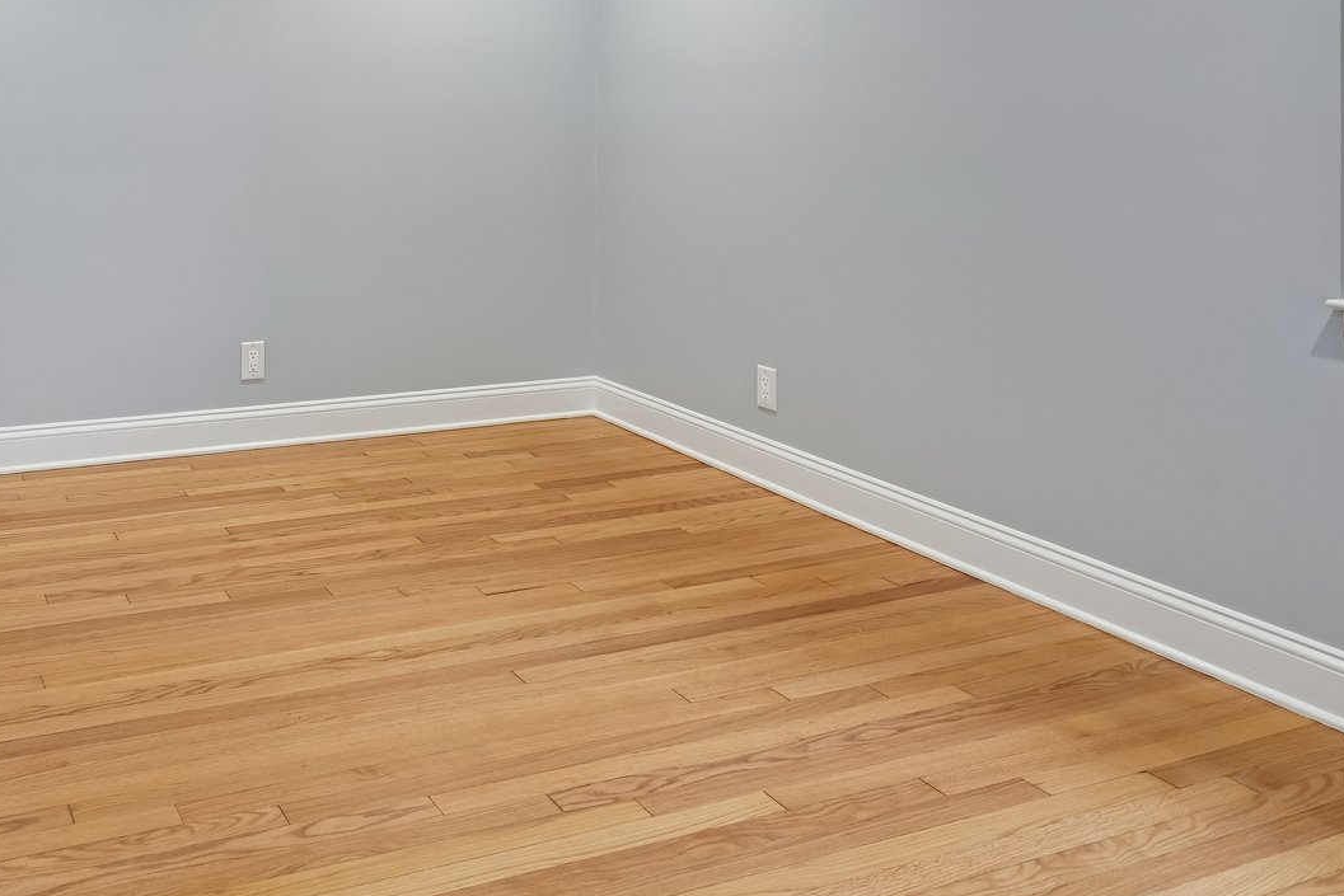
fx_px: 1157
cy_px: 106
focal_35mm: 31
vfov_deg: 39.6
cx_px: 270
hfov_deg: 56.0
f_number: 8
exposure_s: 1/8
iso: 400
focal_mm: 16
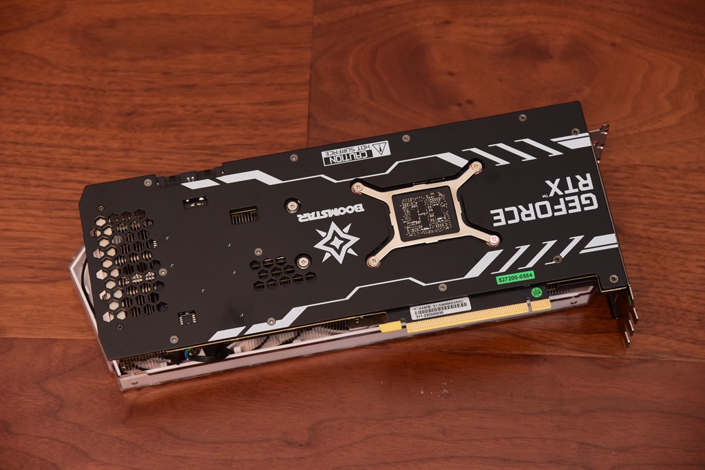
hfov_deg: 18.6
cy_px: 235
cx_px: 352
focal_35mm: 110
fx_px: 2154
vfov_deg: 12.5
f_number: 5.6
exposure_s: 1/60
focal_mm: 110
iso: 1600
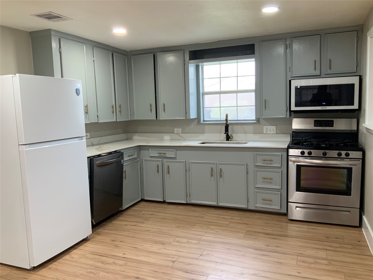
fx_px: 312
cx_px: 186
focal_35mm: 29
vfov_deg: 48.2
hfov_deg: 61.7
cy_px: 140
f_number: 1.8
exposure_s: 1/60
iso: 80
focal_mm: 3
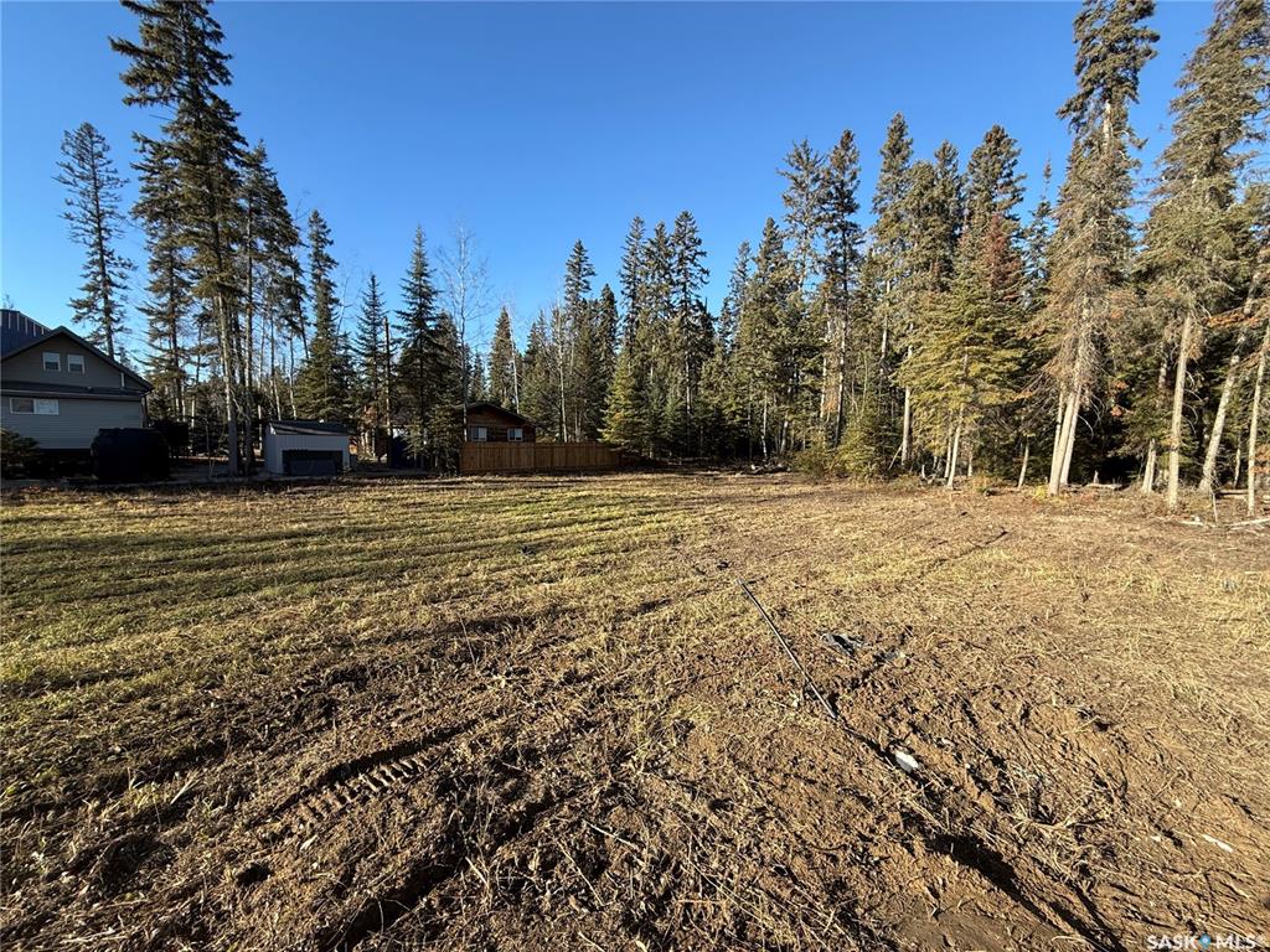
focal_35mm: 14
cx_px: 635
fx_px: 514
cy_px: 476
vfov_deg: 85.7
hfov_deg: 102.1
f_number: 2.2
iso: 50
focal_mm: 2.22
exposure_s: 1/726
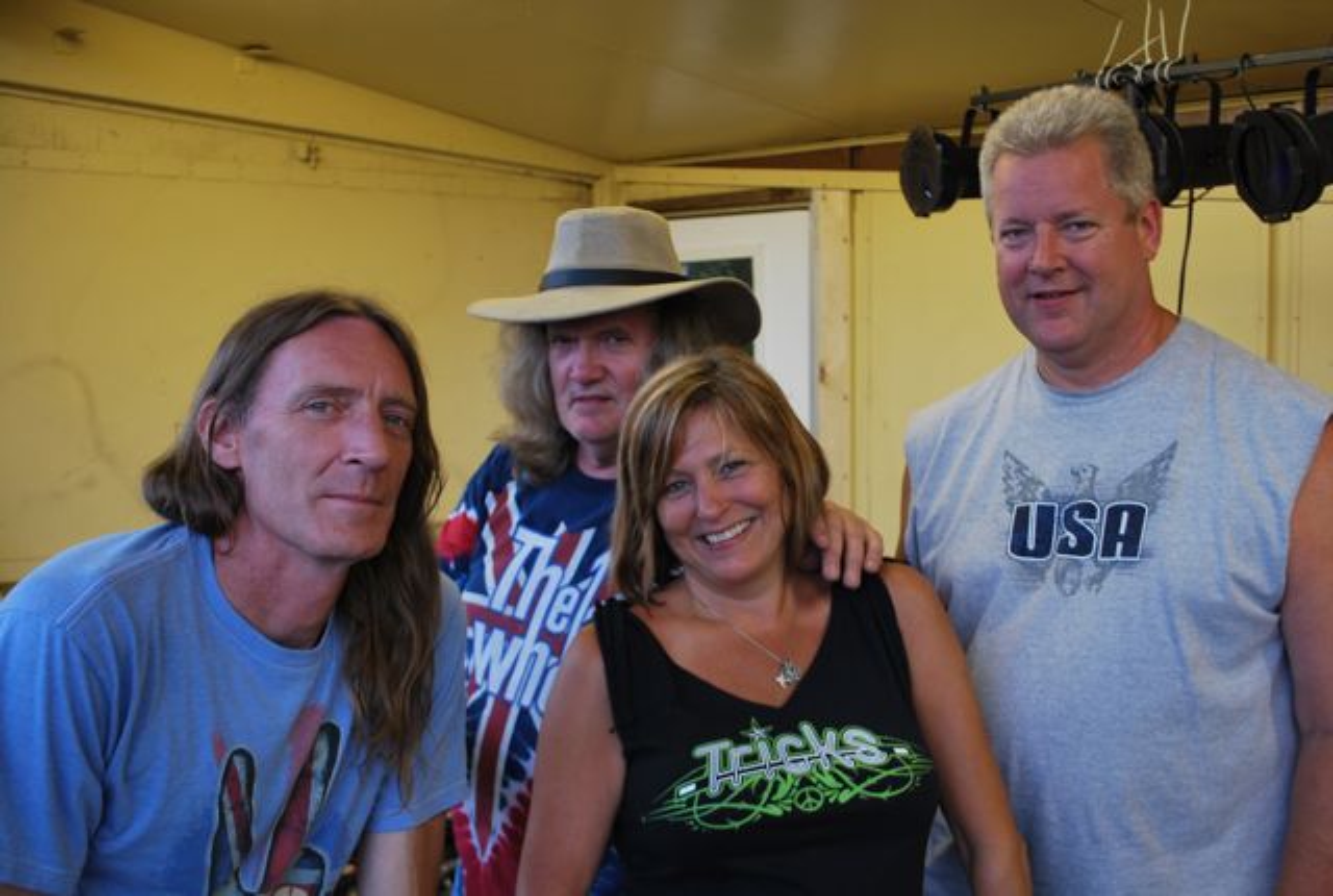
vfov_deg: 30.0
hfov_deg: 43.5
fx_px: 1670
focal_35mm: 45
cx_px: 666
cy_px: 448
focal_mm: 30
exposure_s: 1/40
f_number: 4.8
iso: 200
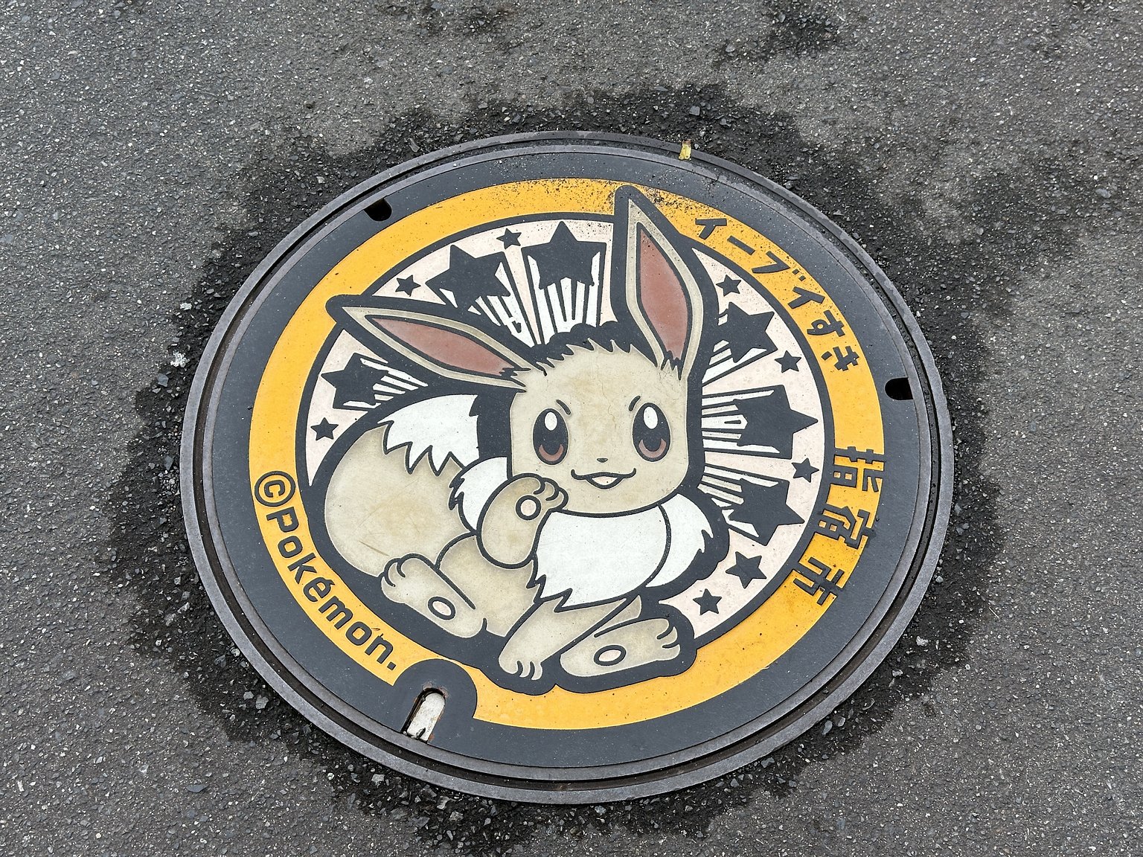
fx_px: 1585
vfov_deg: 30.3
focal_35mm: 48
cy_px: 428
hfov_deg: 39.7
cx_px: 572
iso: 64
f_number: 1.78
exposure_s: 1/246
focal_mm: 6.86
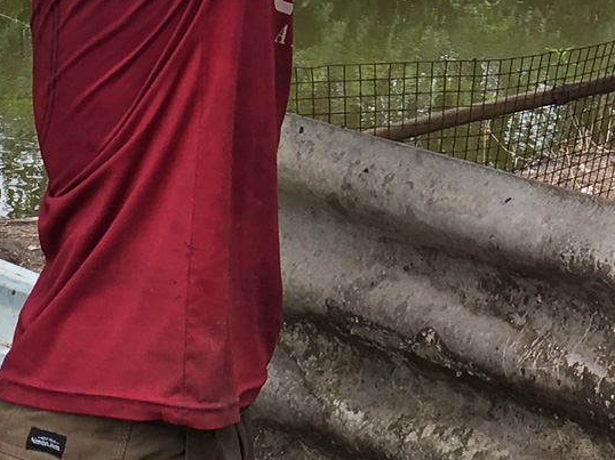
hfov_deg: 14.1
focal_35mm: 138
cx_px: 625
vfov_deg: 10.4
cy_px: -205
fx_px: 2451
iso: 25
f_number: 2.2
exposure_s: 1/164
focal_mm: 4.15
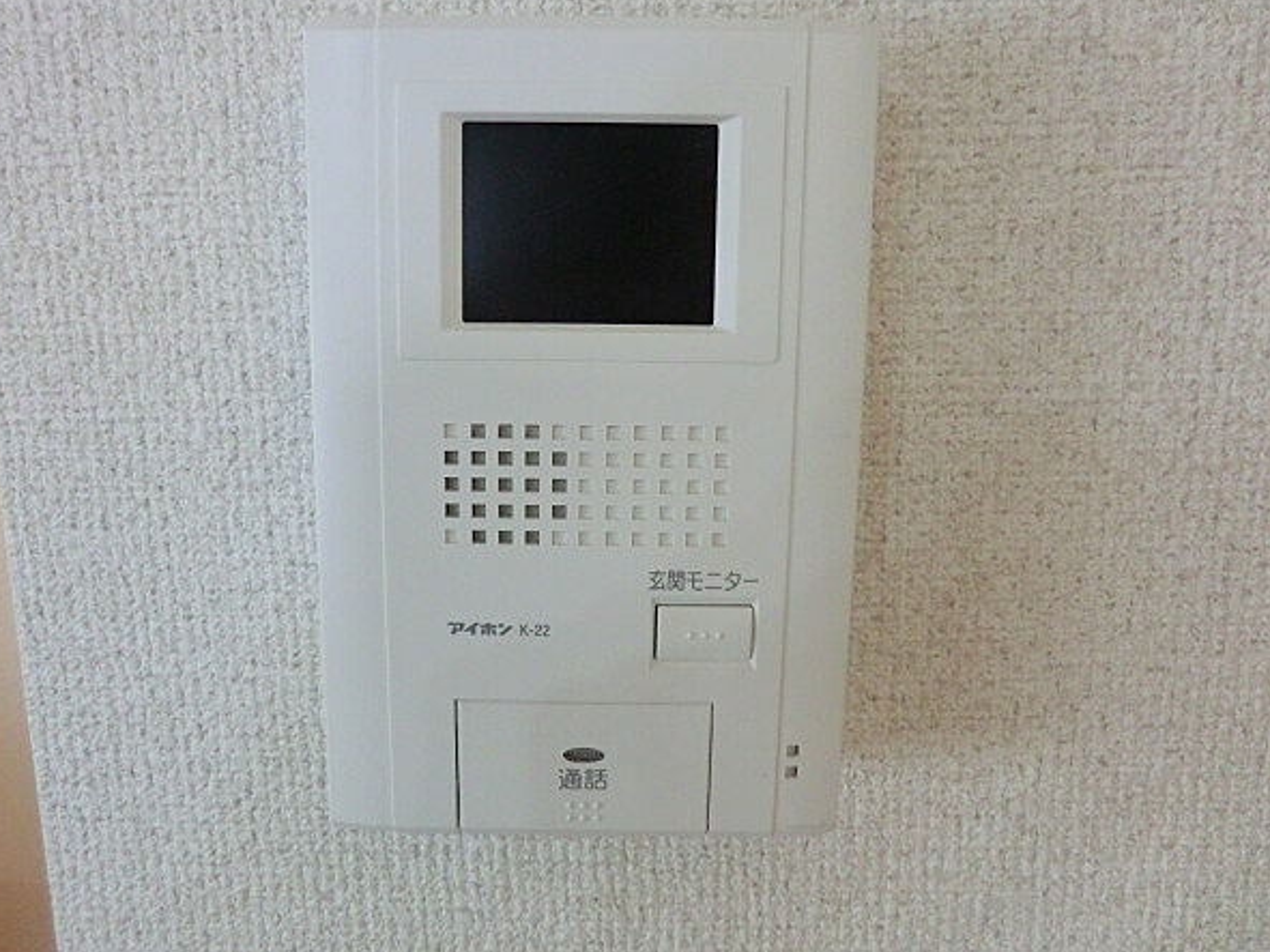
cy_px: 456
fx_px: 954
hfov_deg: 67.2
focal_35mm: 26
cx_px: 585
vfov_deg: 53.0
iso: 500
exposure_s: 1/60
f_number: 3.2
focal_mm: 4.3
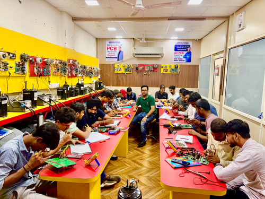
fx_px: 199
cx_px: 132
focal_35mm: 26
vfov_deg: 53.1
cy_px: 100
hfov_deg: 67.3
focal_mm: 5.96
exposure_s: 1/100
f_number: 1.6
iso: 200
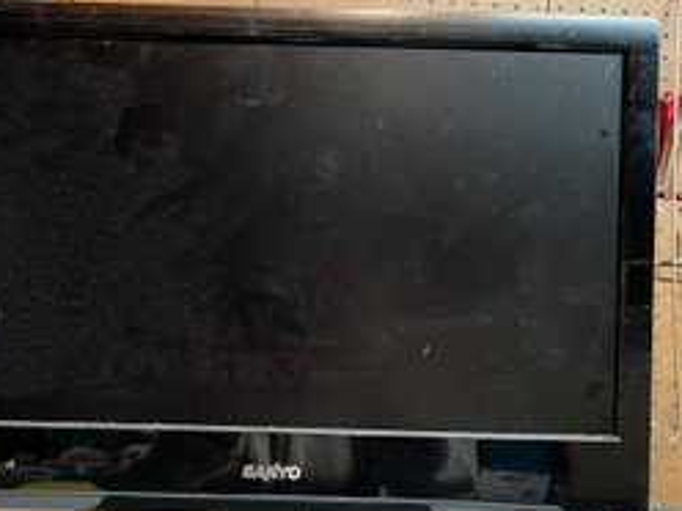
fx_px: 709
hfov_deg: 50.9
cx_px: 260
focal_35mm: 36
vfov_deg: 39.6
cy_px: 284
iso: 640
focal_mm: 5.7
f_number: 1.5
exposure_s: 1/30
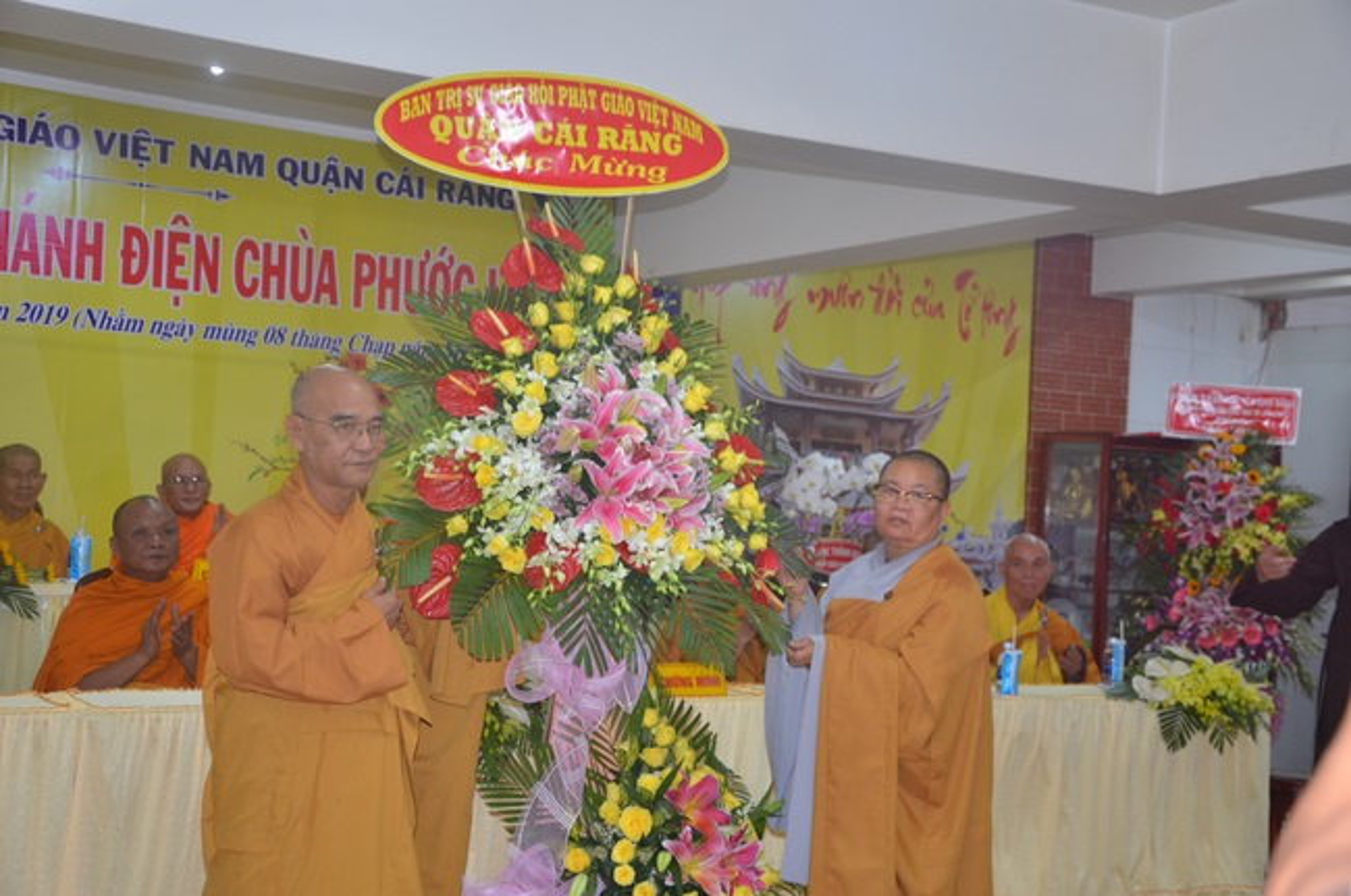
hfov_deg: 37.9
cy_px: 448
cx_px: 676
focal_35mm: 52
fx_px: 1967
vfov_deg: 25.7
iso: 800
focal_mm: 35
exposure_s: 1/60
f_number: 5
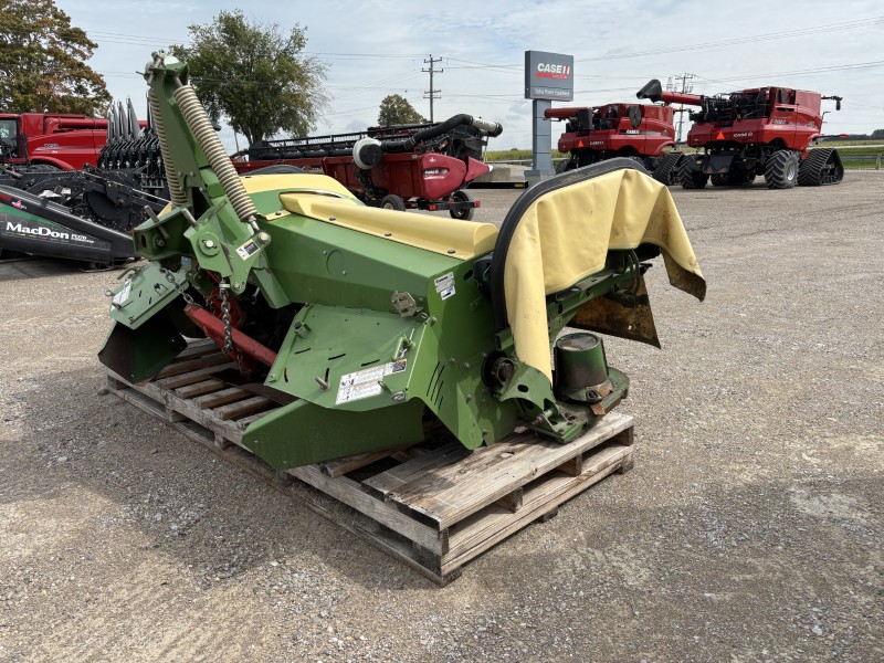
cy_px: 332
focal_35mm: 26
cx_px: 442
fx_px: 664
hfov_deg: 67.3
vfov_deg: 53.1
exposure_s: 1/2571
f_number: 1.6
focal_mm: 5.96
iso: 50
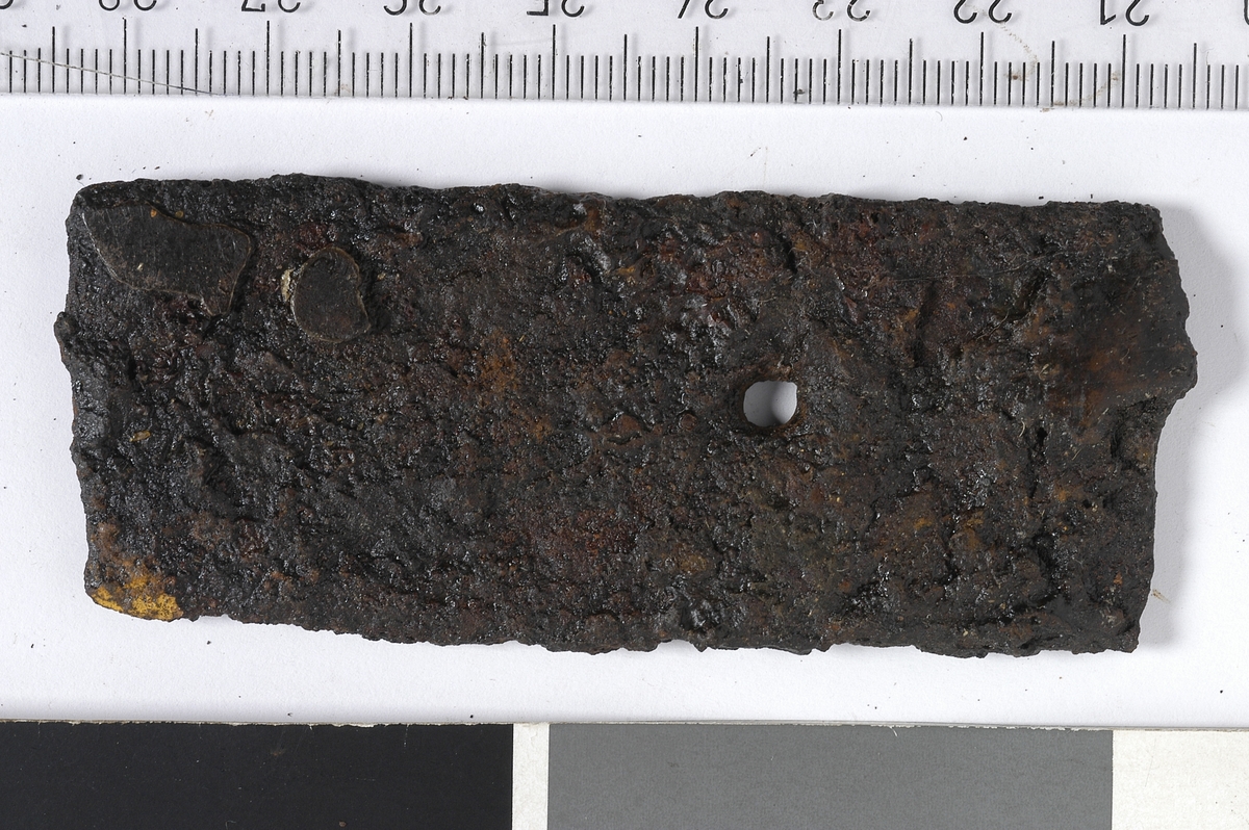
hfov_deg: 24.6
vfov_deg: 16.5
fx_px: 2860
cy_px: 415
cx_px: 624
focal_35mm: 82
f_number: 14
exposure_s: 1/125
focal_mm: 55
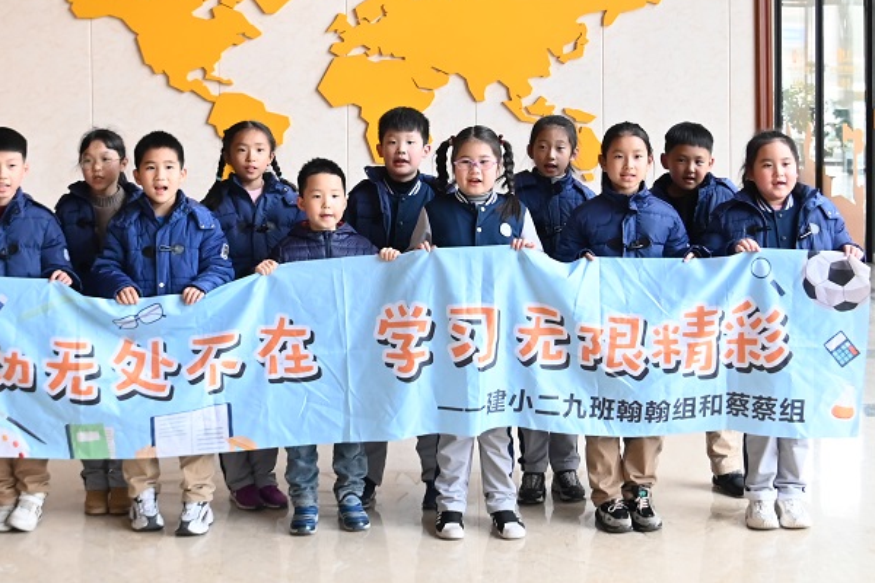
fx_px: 1458
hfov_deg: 33.3
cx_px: 347
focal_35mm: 60
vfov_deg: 22.3
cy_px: 114
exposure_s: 1/125
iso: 2500
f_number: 4
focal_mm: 24
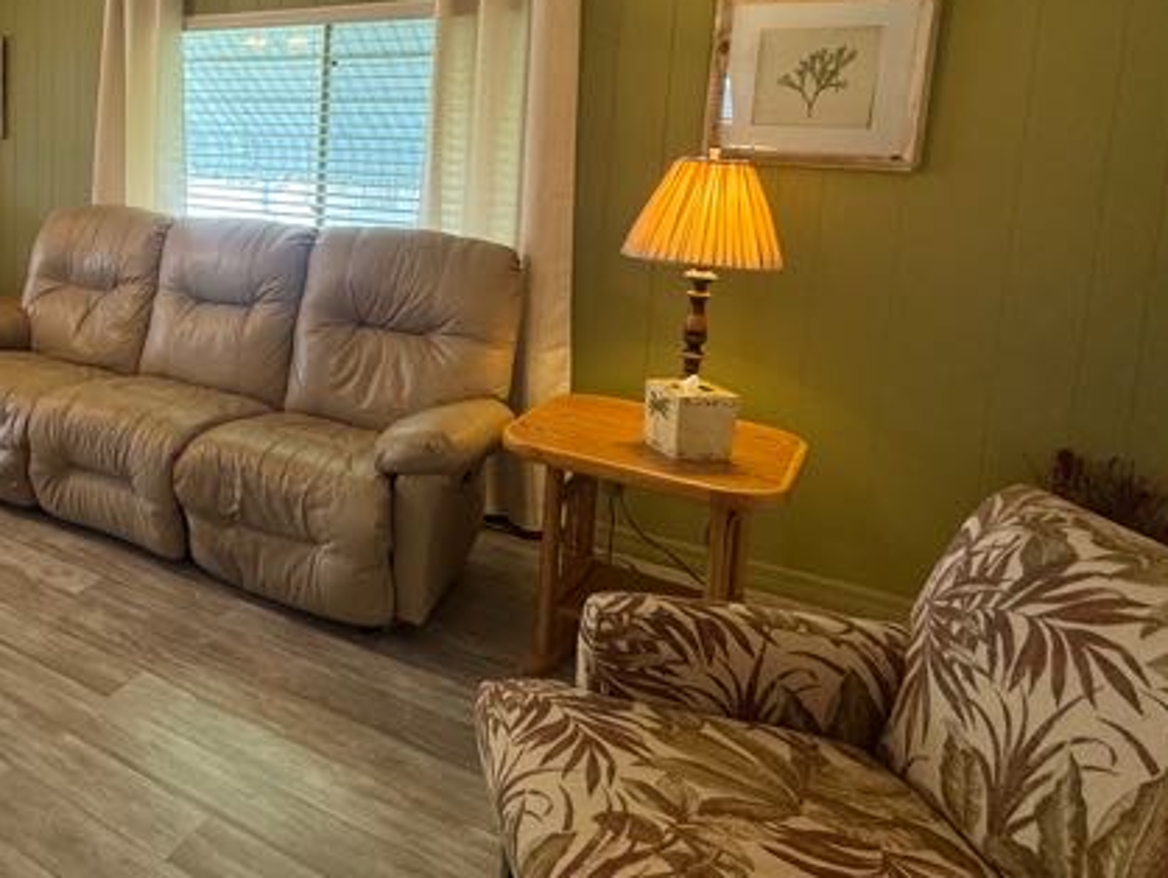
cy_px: 233
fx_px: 945
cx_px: 134
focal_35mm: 28
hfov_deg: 55.6
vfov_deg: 48.1
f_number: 2.2
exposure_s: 1/120
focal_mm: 2.22
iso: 250
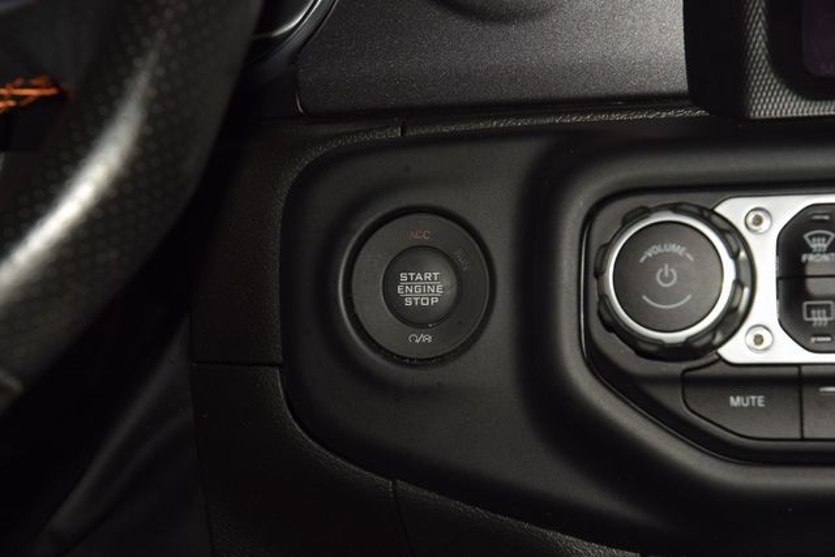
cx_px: 418
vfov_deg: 13.0
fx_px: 2436
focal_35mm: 105
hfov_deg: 19.5
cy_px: 278
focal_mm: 70
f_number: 8
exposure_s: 1/125
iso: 100
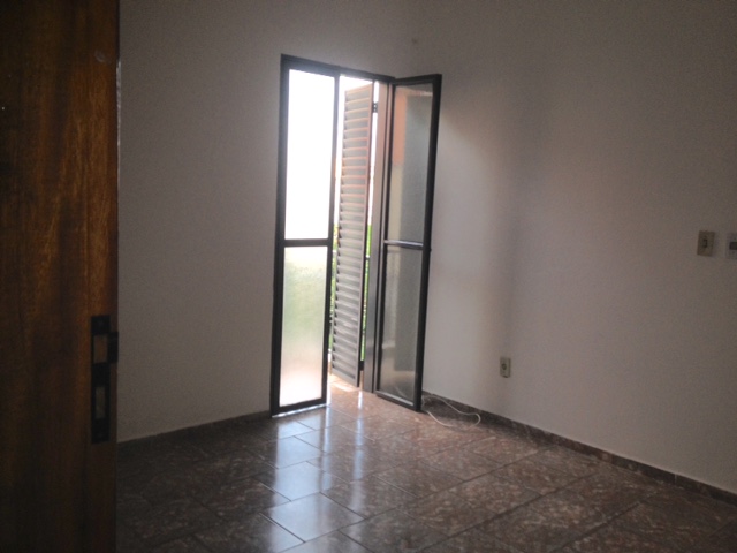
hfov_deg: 52.6
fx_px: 745
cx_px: 368
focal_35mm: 35
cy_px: 276
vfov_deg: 40.7
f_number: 2.4
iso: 64
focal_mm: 4.28
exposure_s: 1/20
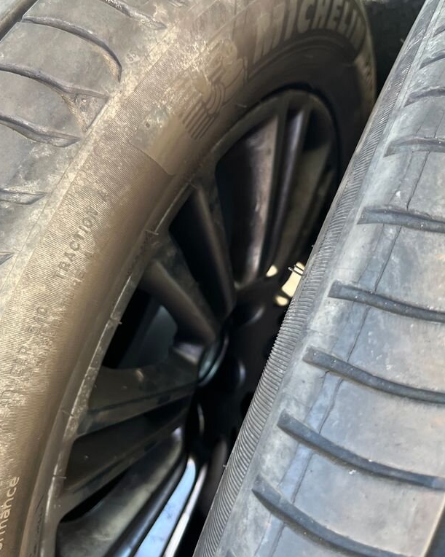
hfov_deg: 43.2
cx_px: 191
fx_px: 560
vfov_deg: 52.8
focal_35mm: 34
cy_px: 278
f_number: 1.6
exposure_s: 1/121
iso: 100
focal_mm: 5.1
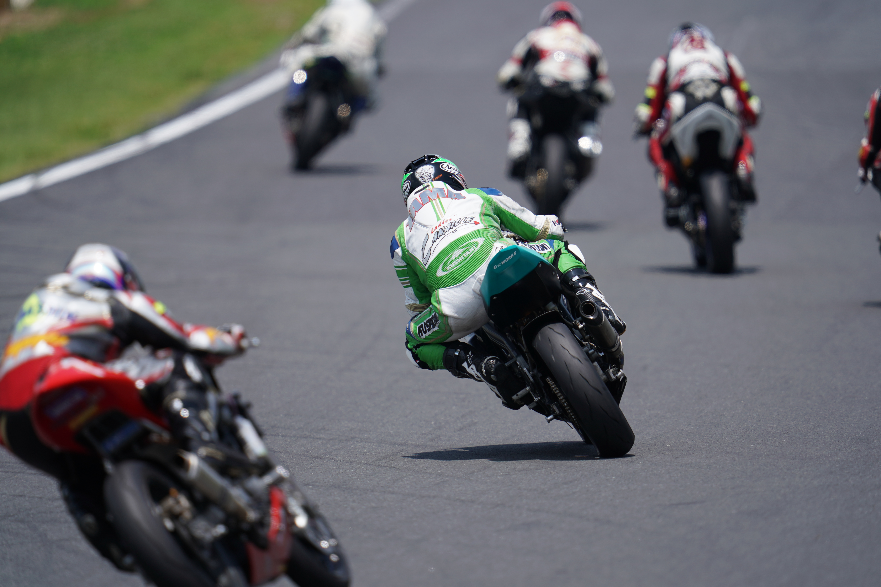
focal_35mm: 560
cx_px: 440
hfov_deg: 3.7
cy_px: 294
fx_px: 13703
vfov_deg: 2.5
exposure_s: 1/1250
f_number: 4
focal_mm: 560
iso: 100
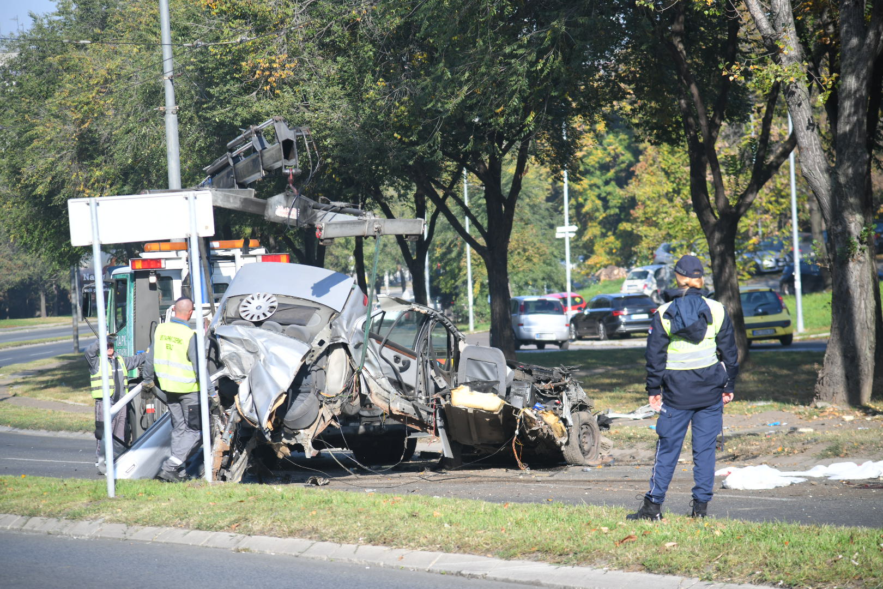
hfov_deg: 17.1
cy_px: 294
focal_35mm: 120
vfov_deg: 11.4
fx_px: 2943
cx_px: 442
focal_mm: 120
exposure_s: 1/1600
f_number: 4
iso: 400
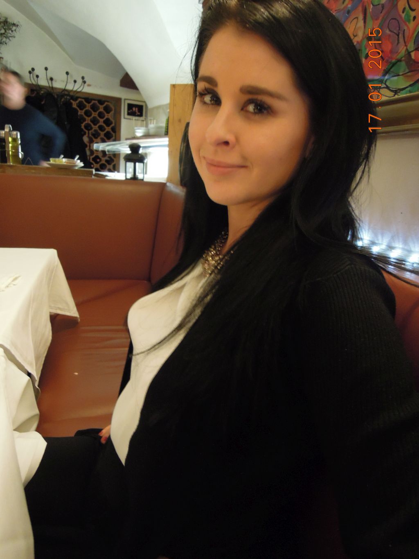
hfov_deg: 56.8
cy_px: 280
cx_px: 210
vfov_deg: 71.6
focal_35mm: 24
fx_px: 387
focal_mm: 4.3
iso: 720
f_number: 2.2
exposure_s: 1/8
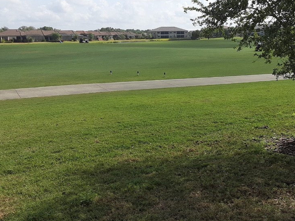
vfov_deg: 37.5
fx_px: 324
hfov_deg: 48.7
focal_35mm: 38
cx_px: 174
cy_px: 82
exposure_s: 1/2336
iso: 40
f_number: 1.9
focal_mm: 2.91
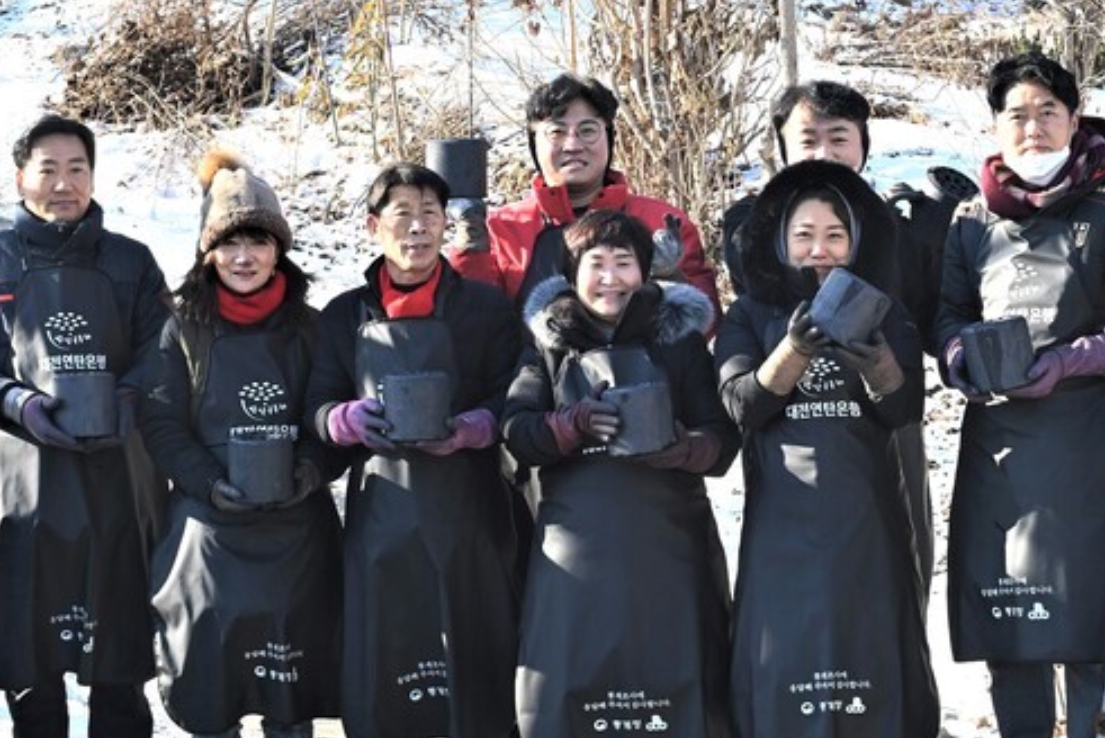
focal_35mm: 105
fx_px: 3225
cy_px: 322
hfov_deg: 19.4
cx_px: 572
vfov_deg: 13.1
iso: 2000
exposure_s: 1/160
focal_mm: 86
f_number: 22
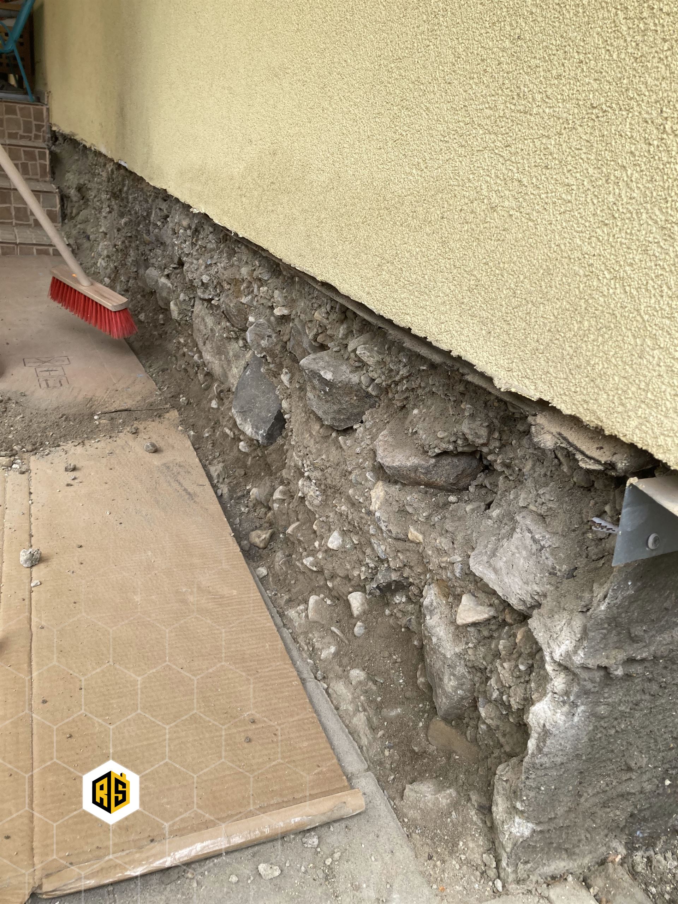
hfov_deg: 49.7
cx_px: 339
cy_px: 452
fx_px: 731
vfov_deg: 63.4
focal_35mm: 28
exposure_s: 1/410
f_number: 1.8
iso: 20
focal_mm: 3.99
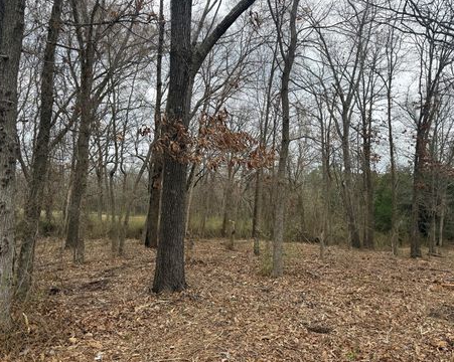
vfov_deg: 54.9
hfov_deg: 66.1
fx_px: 349
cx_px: 224
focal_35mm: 26
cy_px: 185
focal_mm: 6.76
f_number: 1.78
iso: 100
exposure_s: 1/1174
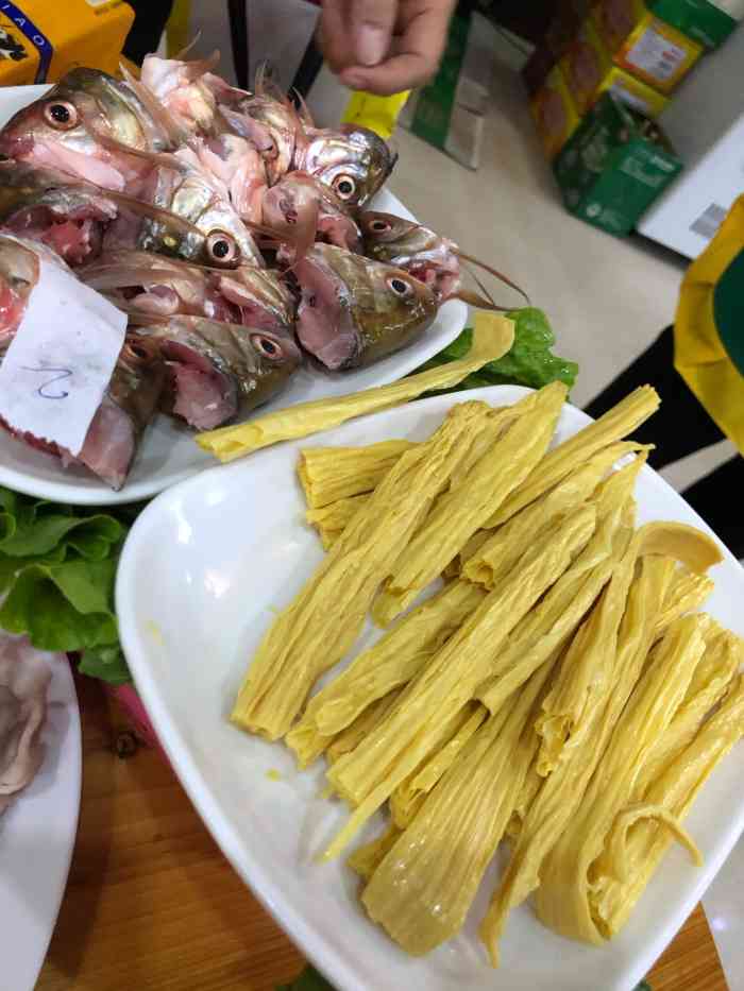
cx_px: 372
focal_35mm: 28
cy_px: 496
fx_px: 802
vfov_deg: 63.4
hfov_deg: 49.8
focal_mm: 4
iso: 100
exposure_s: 1/13
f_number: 1.8
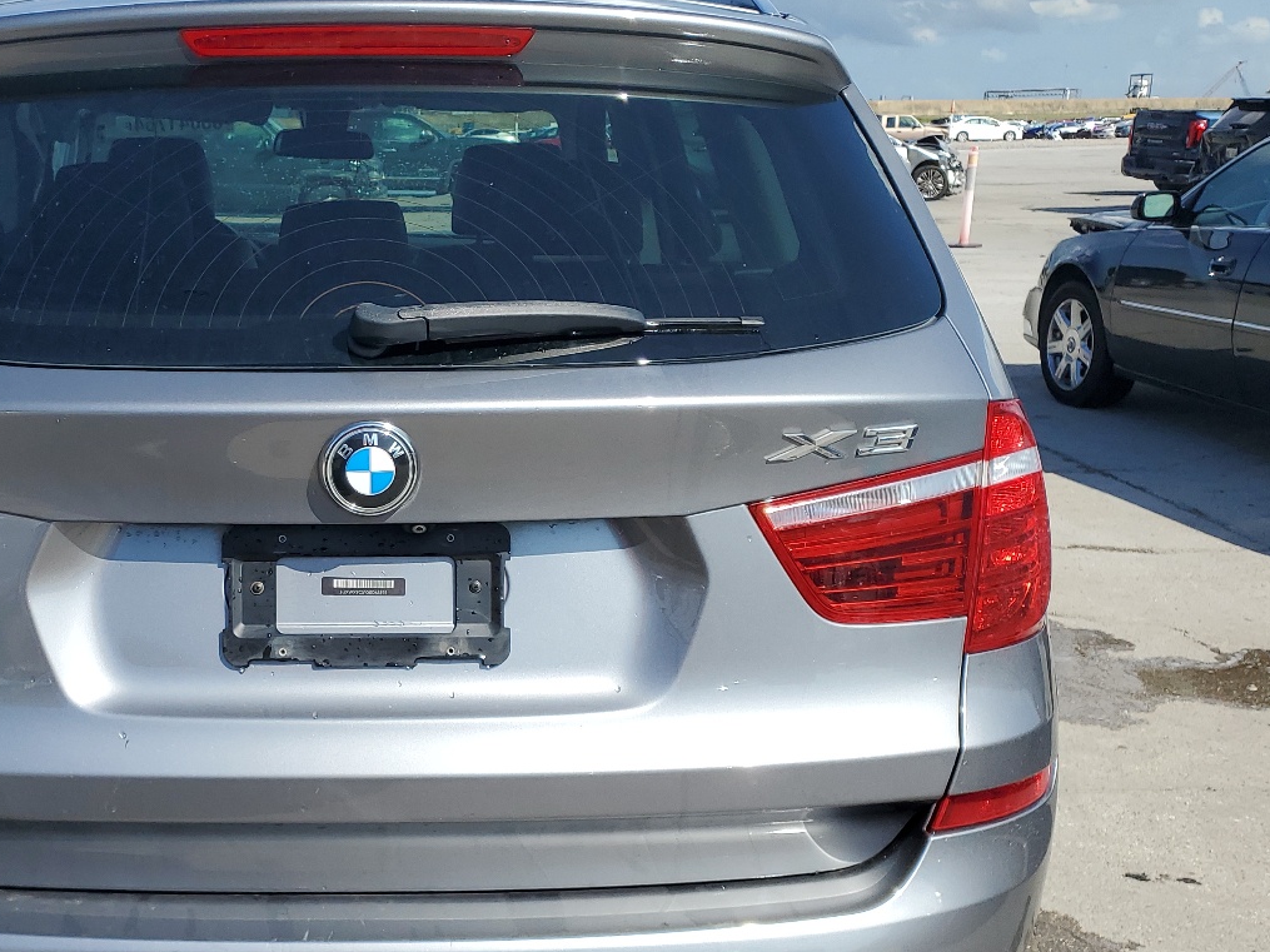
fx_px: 1504
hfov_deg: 44.5
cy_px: 583
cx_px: 342
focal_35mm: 41
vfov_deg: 35.0
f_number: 1.5
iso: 50
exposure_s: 1/3333
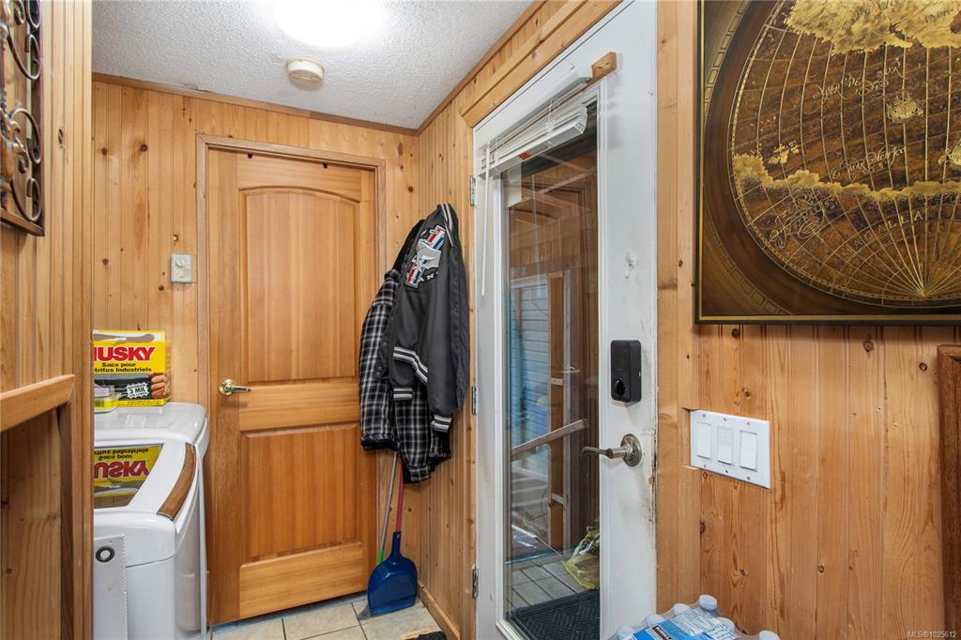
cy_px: 320
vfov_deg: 67.3
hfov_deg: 90.0
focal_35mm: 18
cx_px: 480
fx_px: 480
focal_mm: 12
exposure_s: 1/4
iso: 320
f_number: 8
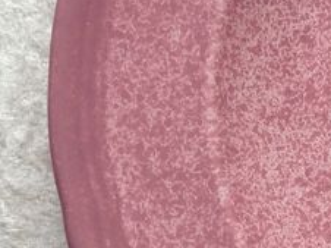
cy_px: 93
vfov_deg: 9.6
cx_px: 592
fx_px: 1481
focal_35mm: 155
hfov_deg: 11.8
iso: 64
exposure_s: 1/15
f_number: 2.4
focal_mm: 4.28
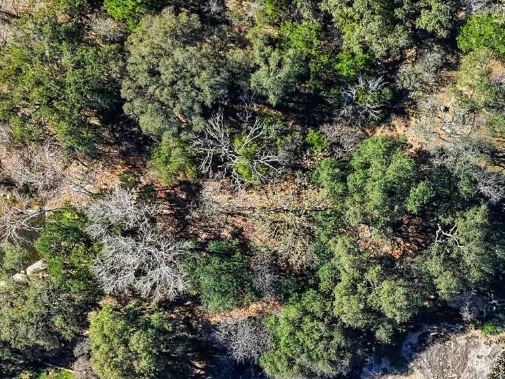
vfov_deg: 22.2
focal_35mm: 66
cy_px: 224
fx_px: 963
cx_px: 423
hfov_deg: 28.6
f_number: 1.8
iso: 120
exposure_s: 1/160
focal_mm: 8.7
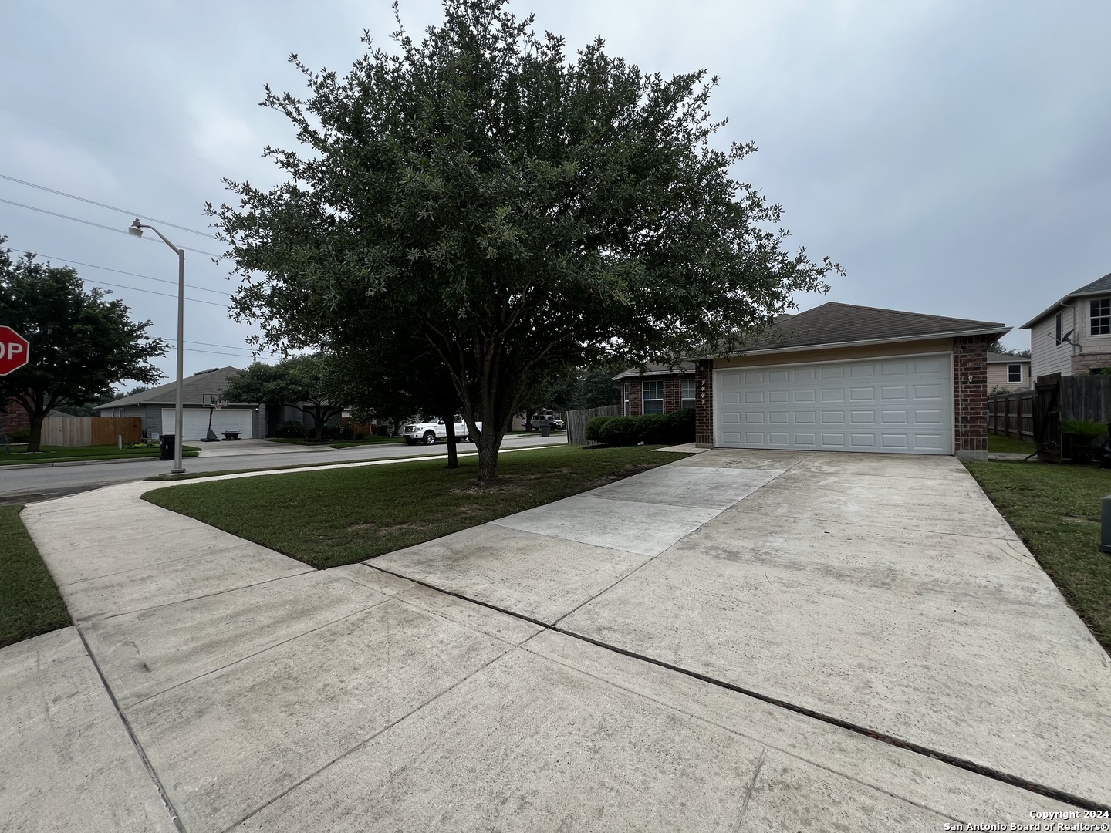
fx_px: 417
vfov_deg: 89.9
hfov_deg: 106.2
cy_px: 416
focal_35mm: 13
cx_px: 556
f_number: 1.8
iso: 32
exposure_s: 1/364
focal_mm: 1.57
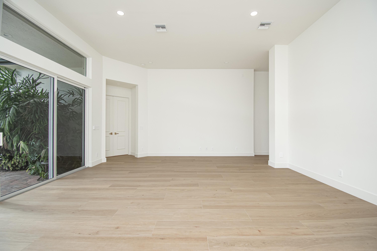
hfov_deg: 100.4
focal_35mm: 15
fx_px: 157
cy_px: 126
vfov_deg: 77.3
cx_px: 188
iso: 800
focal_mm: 10
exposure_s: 1/125
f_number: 5.6
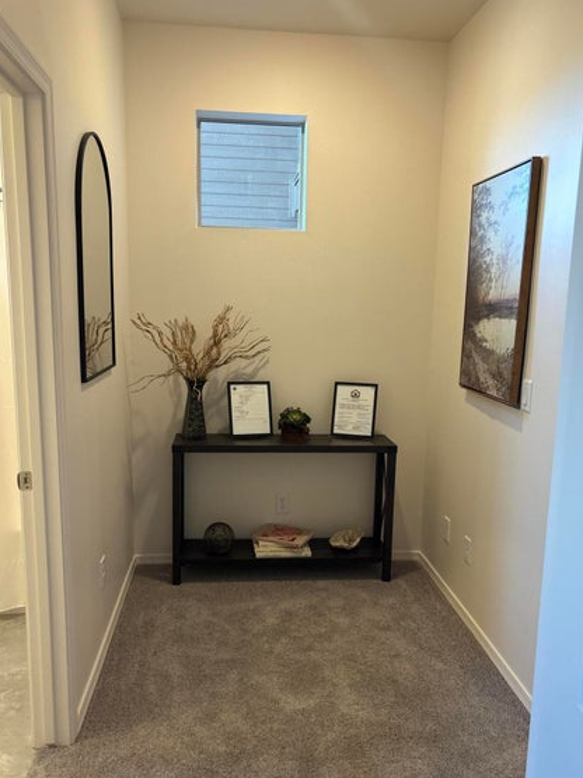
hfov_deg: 46.8
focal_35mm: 30
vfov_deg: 59.9
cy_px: 422
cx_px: 306
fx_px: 674
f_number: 1.6
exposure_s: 1/60
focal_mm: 5.96
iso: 100
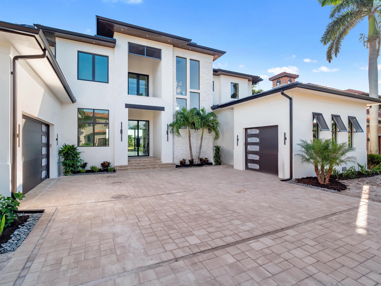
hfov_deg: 94.5
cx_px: 190
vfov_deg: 78.1
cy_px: 143
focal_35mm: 16
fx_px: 176
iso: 200
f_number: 7.1
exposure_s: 1/125
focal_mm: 8
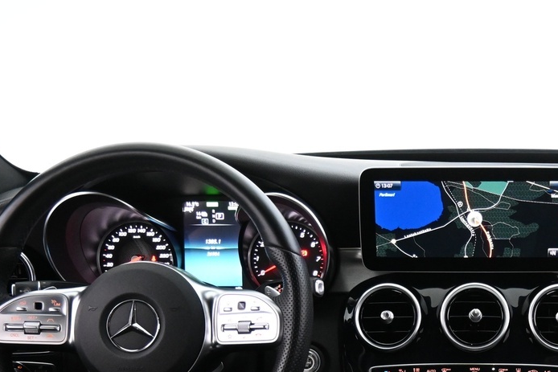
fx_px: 868
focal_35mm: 56
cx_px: 472
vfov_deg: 22.9
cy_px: 400
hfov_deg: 34.2
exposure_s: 1/25
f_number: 3.5
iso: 2500
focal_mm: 16
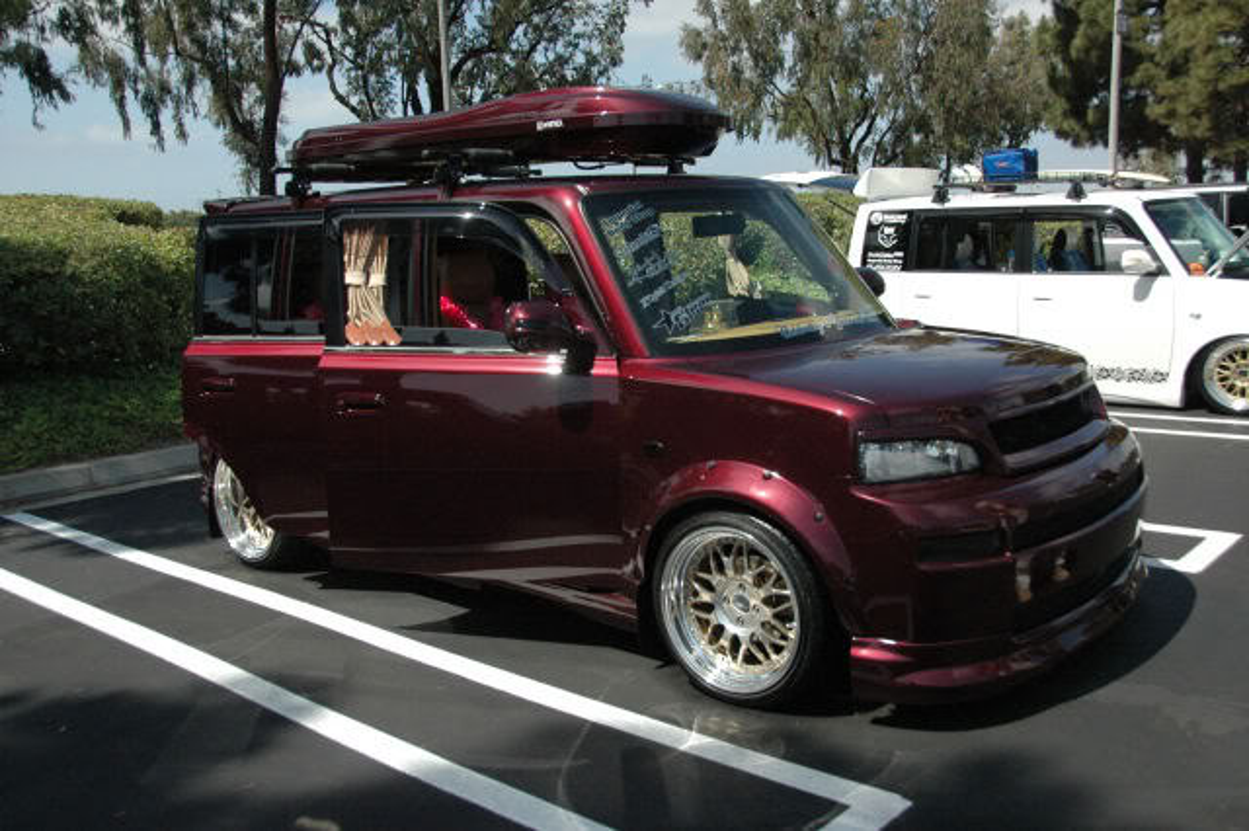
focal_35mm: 33
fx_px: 1144
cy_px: 416
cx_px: 624
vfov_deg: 39.9
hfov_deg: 57.2
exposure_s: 1/5000
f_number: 4.5
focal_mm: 22
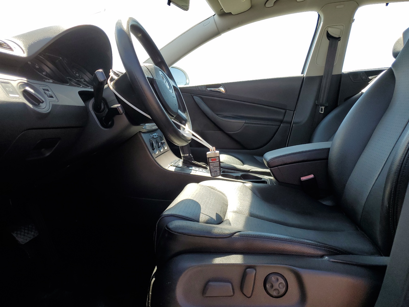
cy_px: 154
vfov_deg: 53.1
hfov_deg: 67.3
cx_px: 204
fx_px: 307
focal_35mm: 26
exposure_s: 1/714
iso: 50
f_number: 1.5
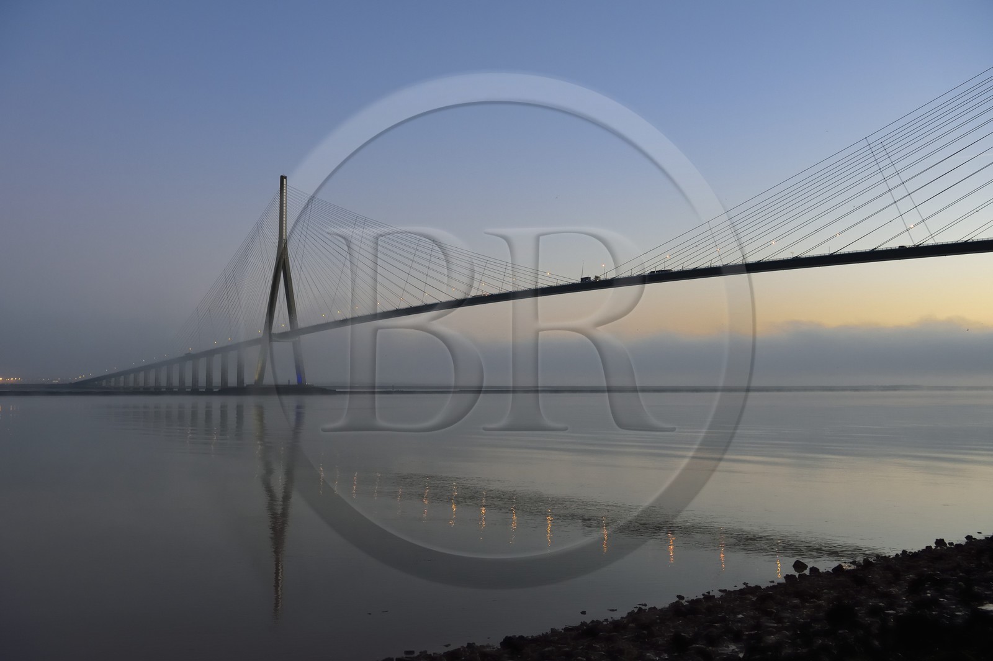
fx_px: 937
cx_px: 496
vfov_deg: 38.8
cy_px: 330
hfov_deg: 55.8
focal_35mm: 34
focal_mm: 34
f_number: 6.3
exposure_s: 1/60
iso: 800
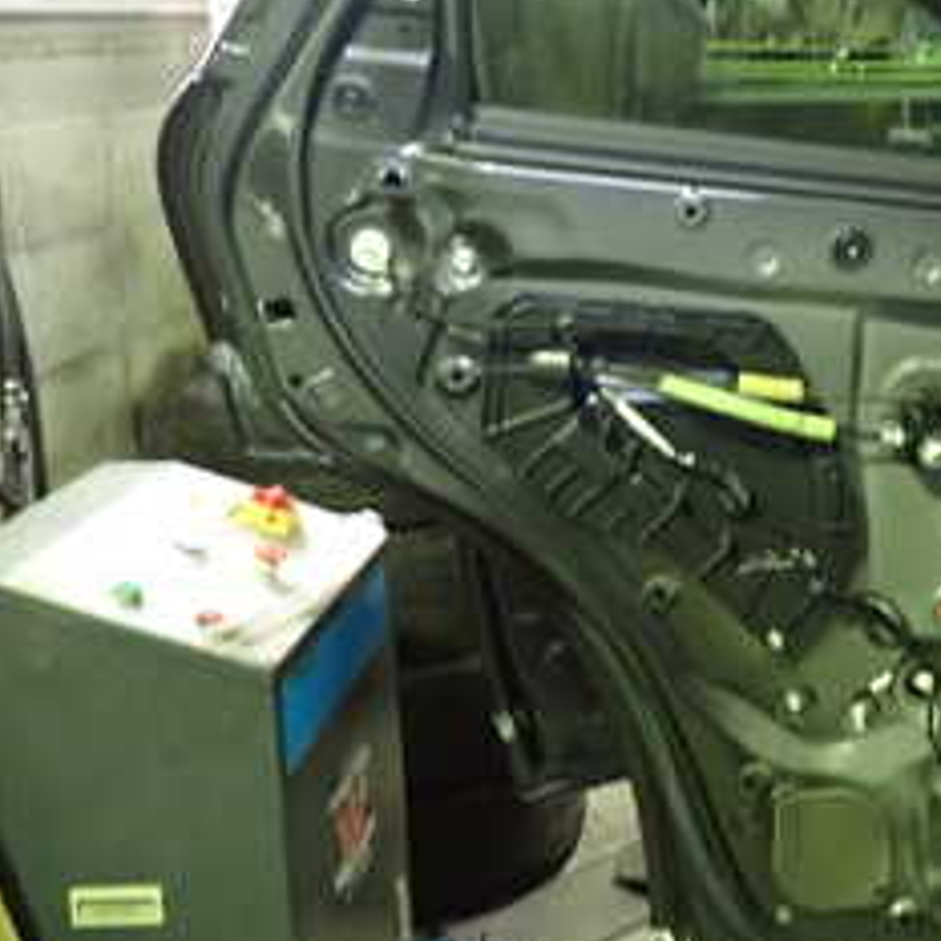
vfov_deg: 29.9
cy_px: 327
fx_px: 1753
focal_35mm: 57
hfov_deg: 28.6
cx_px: 884
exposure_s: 1/30
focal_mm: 4.5
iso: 800
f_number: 2
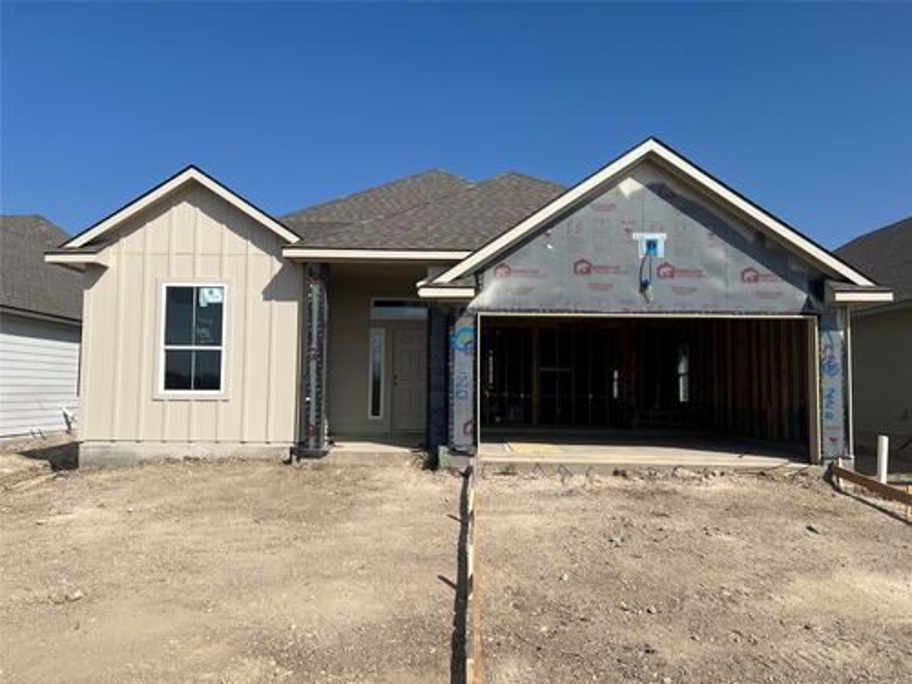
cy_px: 342
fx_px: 685
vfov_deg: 53.1
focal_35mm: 26
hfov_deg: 67.3
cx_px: 456
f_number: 1.5
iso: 50
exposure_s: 1/6993
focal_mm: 5.7
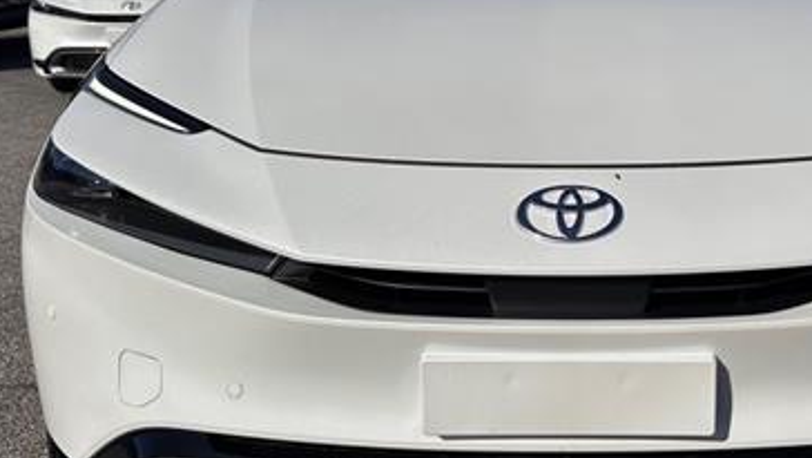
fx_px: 991
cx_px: 591
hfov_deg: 43.4
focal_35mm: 46
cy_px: 188
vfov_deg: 26.0
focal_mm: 6.86
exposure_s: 1/12048
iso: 80
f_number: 1.78
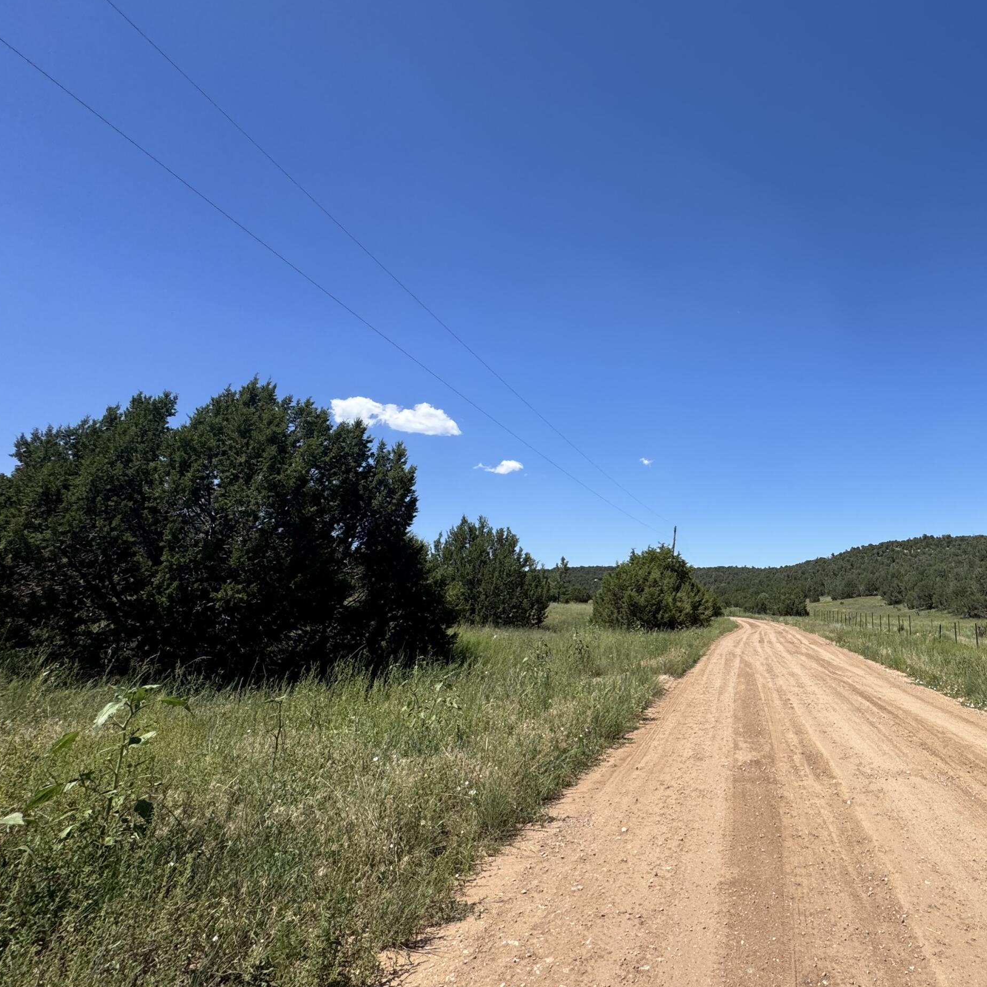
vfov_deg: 74.2
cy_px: 406
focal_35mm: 20
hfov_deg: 68.1
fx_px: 645
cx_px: 782
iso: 50
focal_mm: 2.22
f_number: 2.2
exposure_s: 1/1976
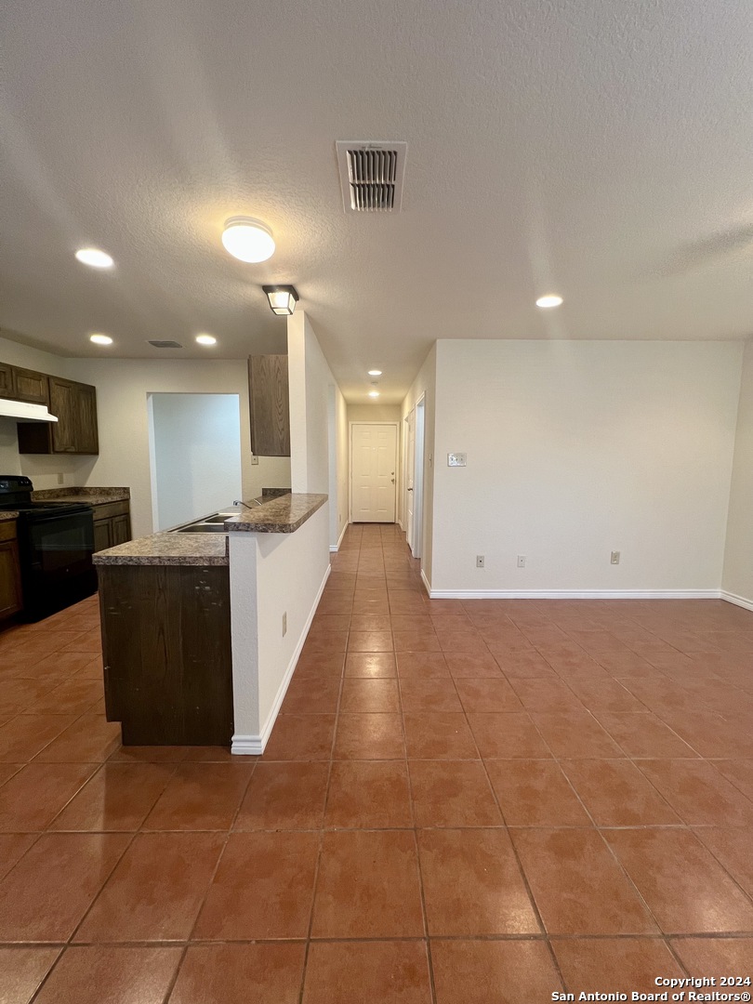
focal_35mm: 13
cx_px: 376
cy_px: 502
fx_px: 377
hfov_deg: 89.9
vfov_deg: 106.2
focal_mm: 1.57
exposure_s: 1/60
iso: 160
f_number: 1.8
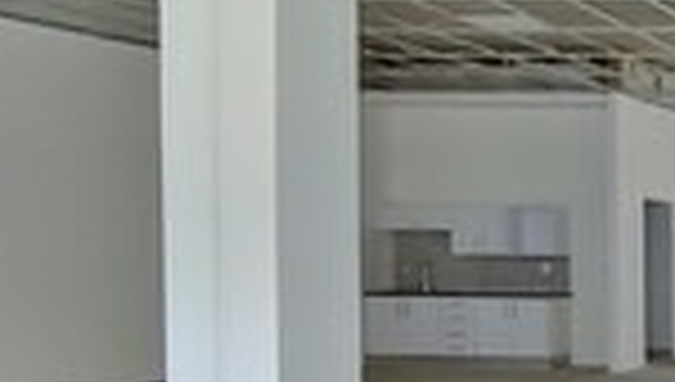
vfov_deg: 20.6
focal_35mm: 58
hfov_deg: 26.1
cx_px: 1022
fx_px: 1040
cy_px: 308
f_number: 1.9
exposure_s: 1/25
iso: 250
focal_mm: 2.18
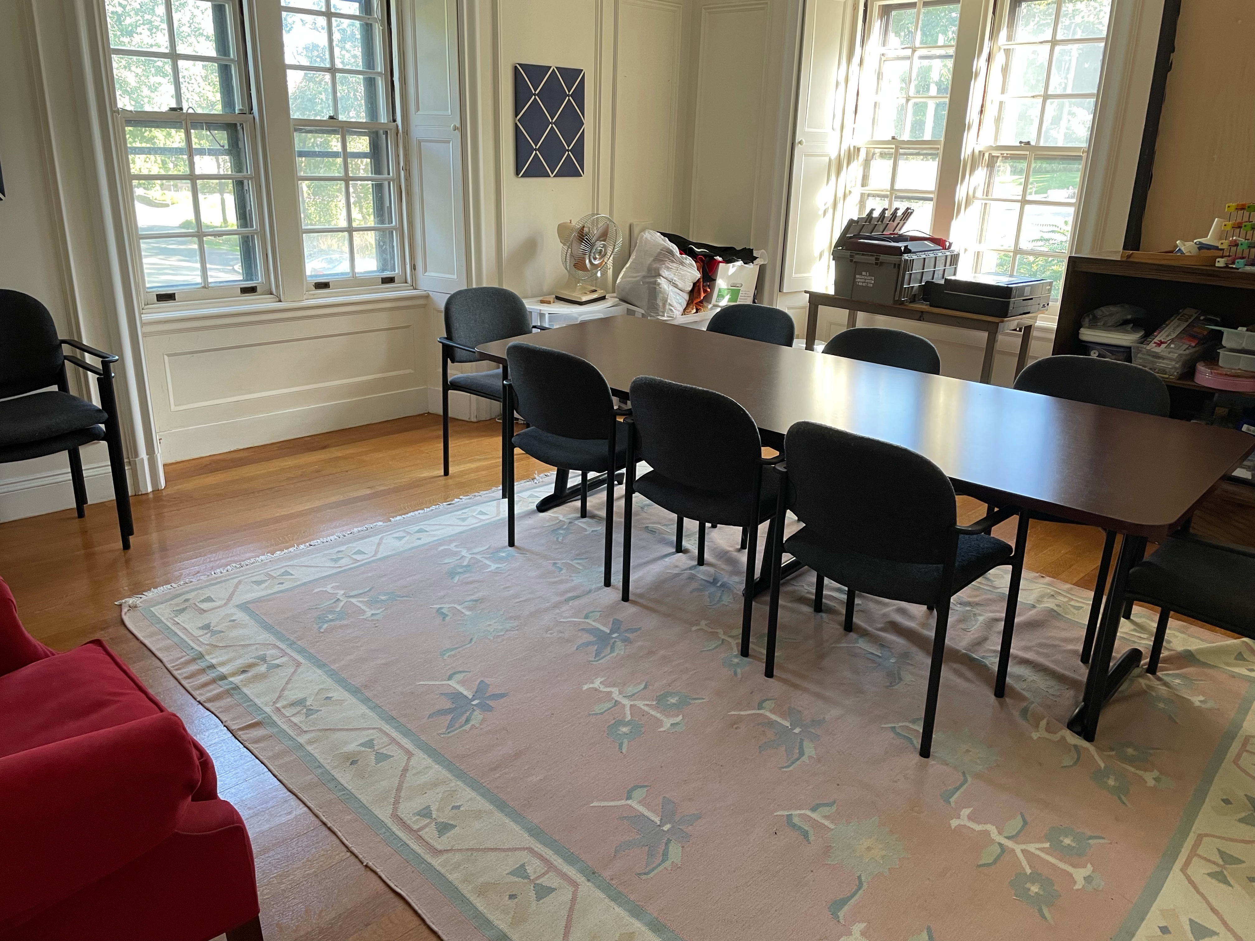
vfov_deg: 53.1
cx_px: 628
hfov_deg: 67.3
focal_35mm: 26
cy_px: 470
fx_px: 943
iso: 125
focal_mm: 4.2
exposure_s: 1/76
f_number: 1.6
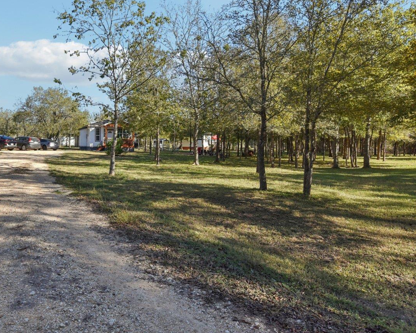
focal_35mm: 25
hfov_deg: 66.2
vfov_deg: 56.5
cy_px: 139
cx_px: 138
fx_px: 308
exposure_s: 1/640
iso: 400
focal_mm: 14
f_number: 8
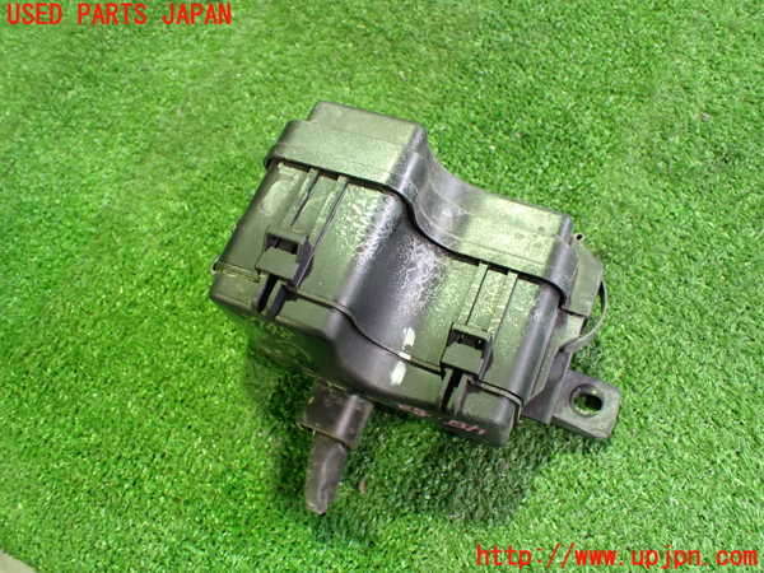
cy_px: 286
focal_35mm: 30
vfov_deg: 46.8
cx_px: 382
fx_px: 662
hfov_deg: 60.0
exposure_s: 1/30
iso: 1000
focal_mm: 5.4
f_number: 2.3
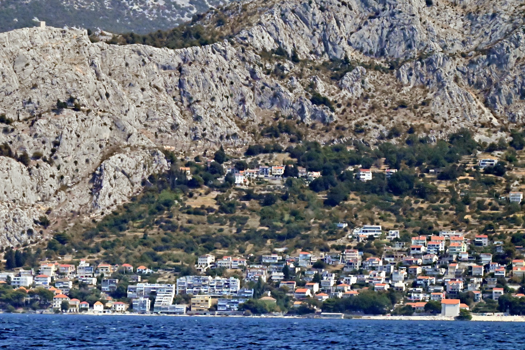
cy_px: 169
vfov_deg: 4.9
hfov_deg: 7.4
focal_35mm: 280
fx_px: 4084
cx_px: 255
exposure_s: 1/8000
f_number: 29
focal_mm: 270
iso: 28800
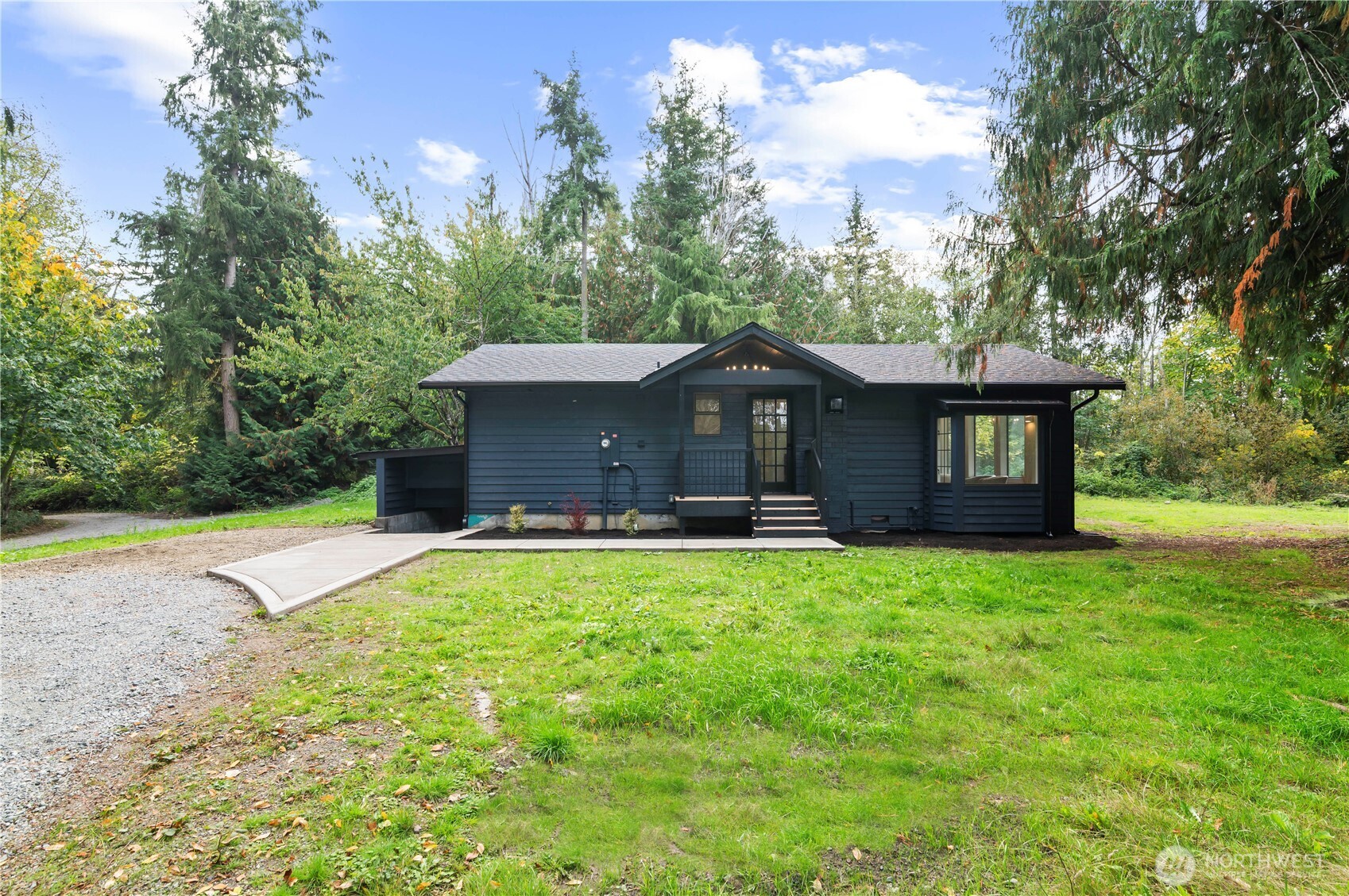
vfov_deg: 67.3
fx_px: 674
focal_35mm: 18
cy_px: 448
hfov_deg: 90.1
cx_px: 674
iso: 200
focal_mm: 18
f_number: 8
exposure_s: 1/50
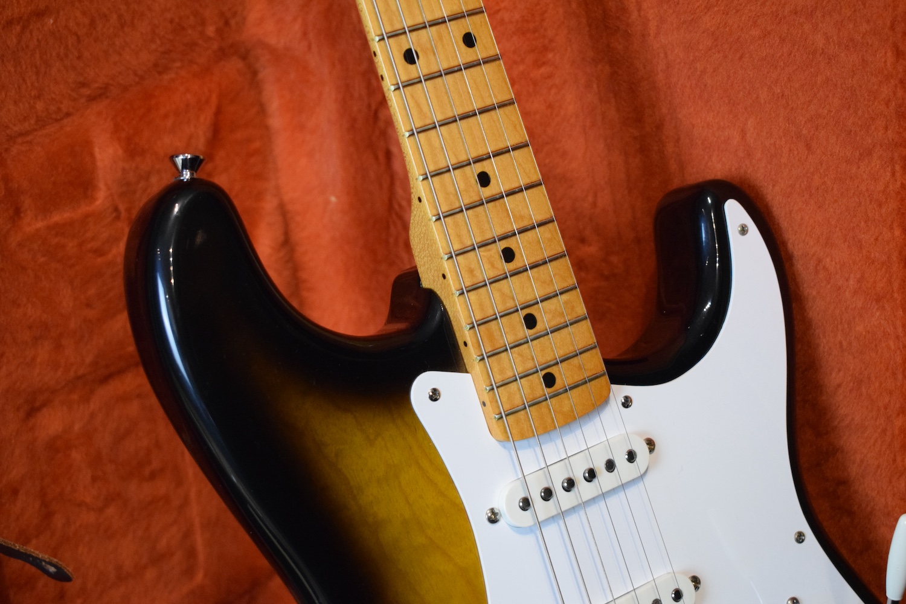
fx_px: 1510
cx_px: 453
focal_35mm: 60
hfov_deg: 33.4
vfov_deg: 22.6
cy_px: 302
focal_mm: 40
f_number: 5
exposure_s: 1/60
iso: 3200
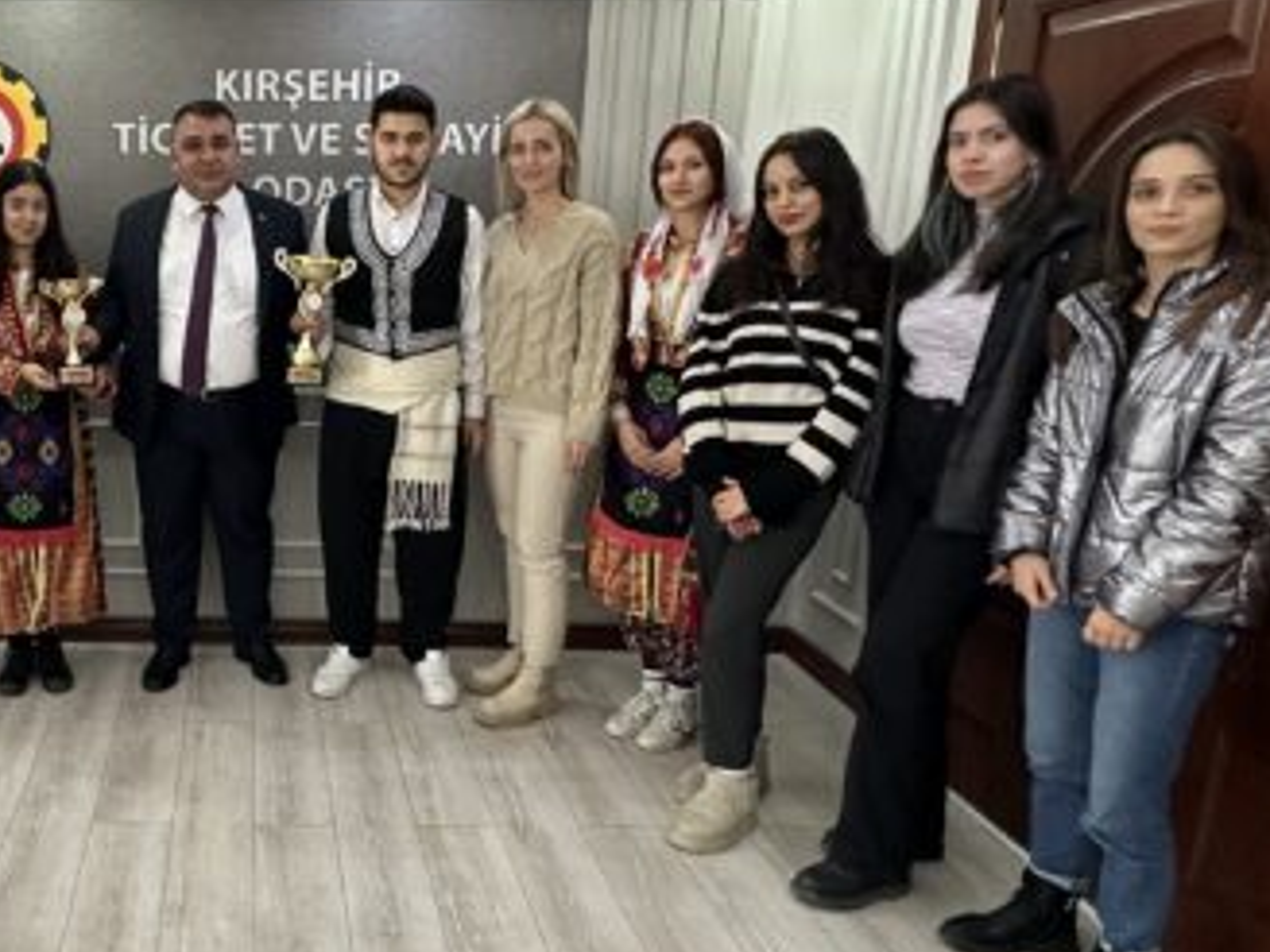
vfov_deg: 44.2
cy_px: 478
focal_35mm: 32
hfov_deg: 52.6
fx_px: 1174
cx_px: 228
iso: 320
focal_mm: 2.22
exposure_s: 1/50
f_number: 2.2
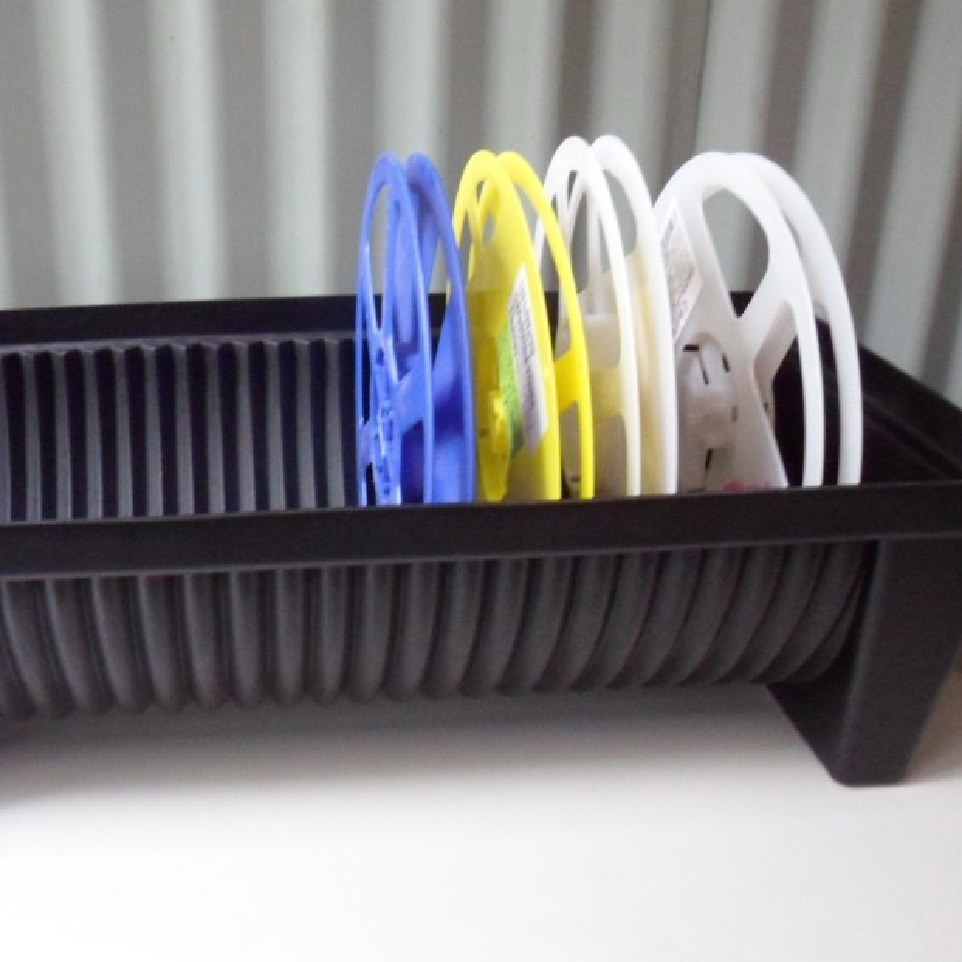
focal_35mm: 37
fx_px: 1163
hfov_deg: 44.1
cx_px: 301
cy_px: 463
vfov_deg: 44.9
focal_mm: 4.9
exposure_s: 1/30
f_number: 3.3
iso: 400
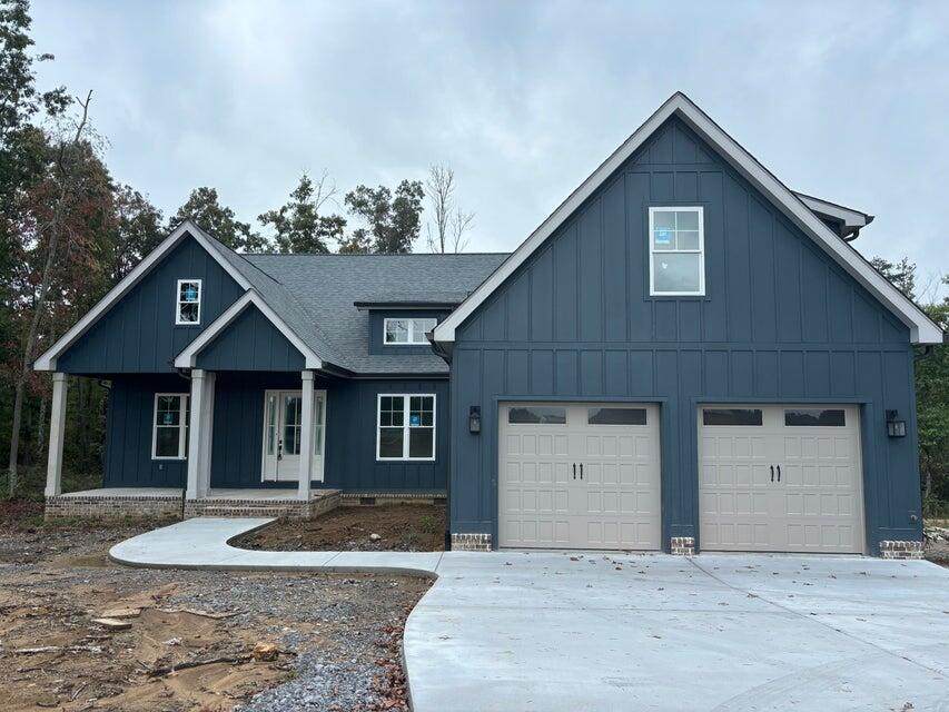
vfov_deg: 53.1
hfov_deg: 67.3
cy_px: 356
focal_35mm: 26
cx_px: 474
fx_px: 713
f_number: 1.6
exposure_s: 1/1567
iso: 50
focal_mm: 5.96
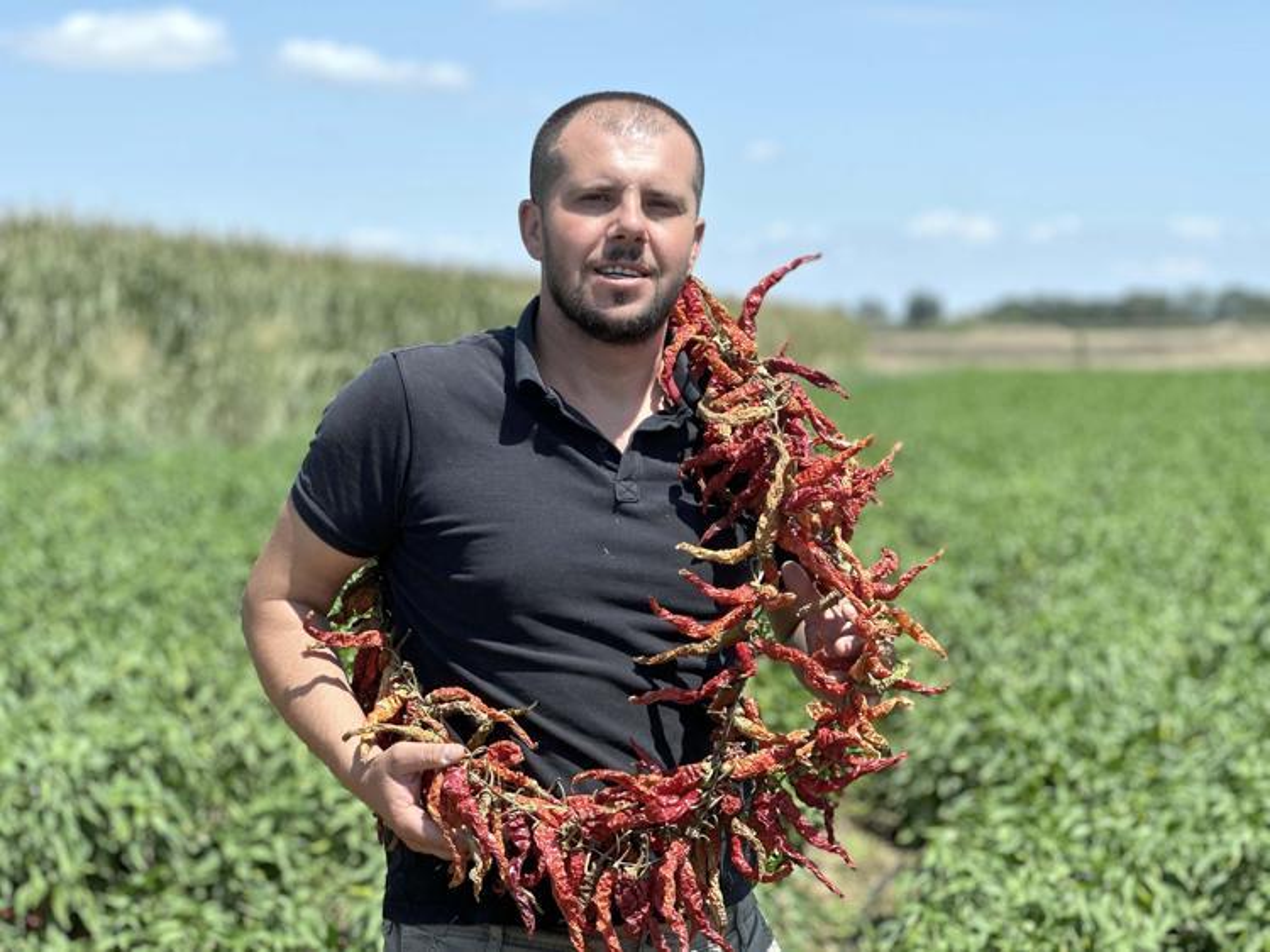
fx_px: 2824
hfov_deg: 25.3
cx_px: 635
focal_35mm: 77
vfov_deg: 19.1
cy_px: 476
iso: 32
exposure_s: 1/911
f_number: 2.8
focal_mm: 9
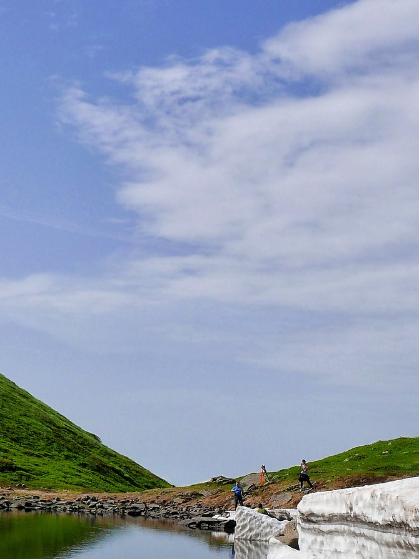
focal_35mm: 62
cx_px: 298
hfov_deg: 23.5
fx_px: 1001
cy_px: 573
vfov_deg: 29.0
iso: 200
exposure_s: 1/1600
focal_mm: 10.9
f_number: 5.6
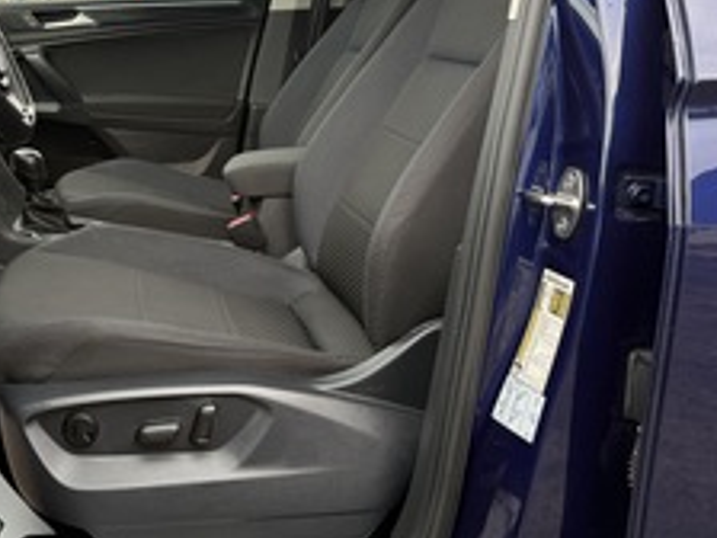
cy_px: 82
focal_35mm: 45
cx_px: 109
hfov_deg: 39.8
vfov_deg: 31.1
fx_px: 932
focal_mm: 6.76
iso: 100
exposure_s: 1/289
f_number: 1.78
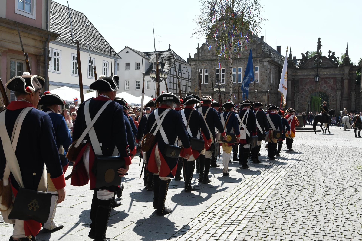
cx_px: 181
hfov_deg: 53.1
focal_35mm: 36
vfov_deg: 36.9
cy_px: 120
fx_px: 362
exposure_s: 1/640
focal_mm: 24
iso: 640
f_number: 13
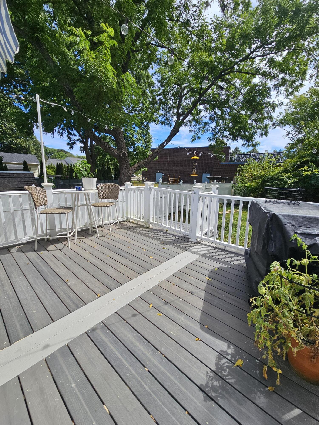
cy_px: 212
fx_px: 160
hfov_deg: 89.9
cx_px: 160
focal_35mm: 13
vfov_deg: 106.2
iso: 50
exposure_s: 1/1700
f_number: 2.2
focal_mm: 2.2
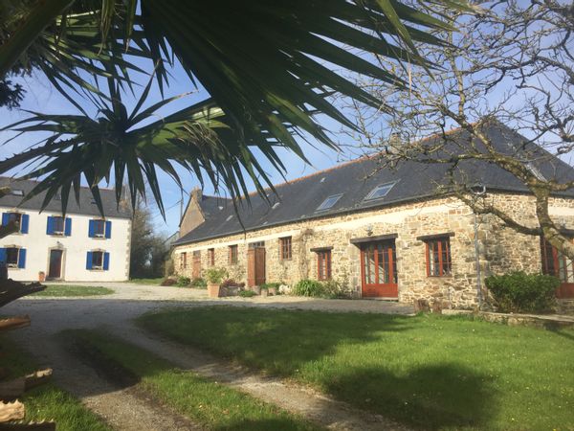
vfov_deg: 48.2
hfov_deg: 61.7
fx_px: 481
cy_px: 216
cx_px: 287
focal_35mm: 29
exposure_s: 1/1582
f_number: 2.2
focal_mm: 4.15
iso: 32
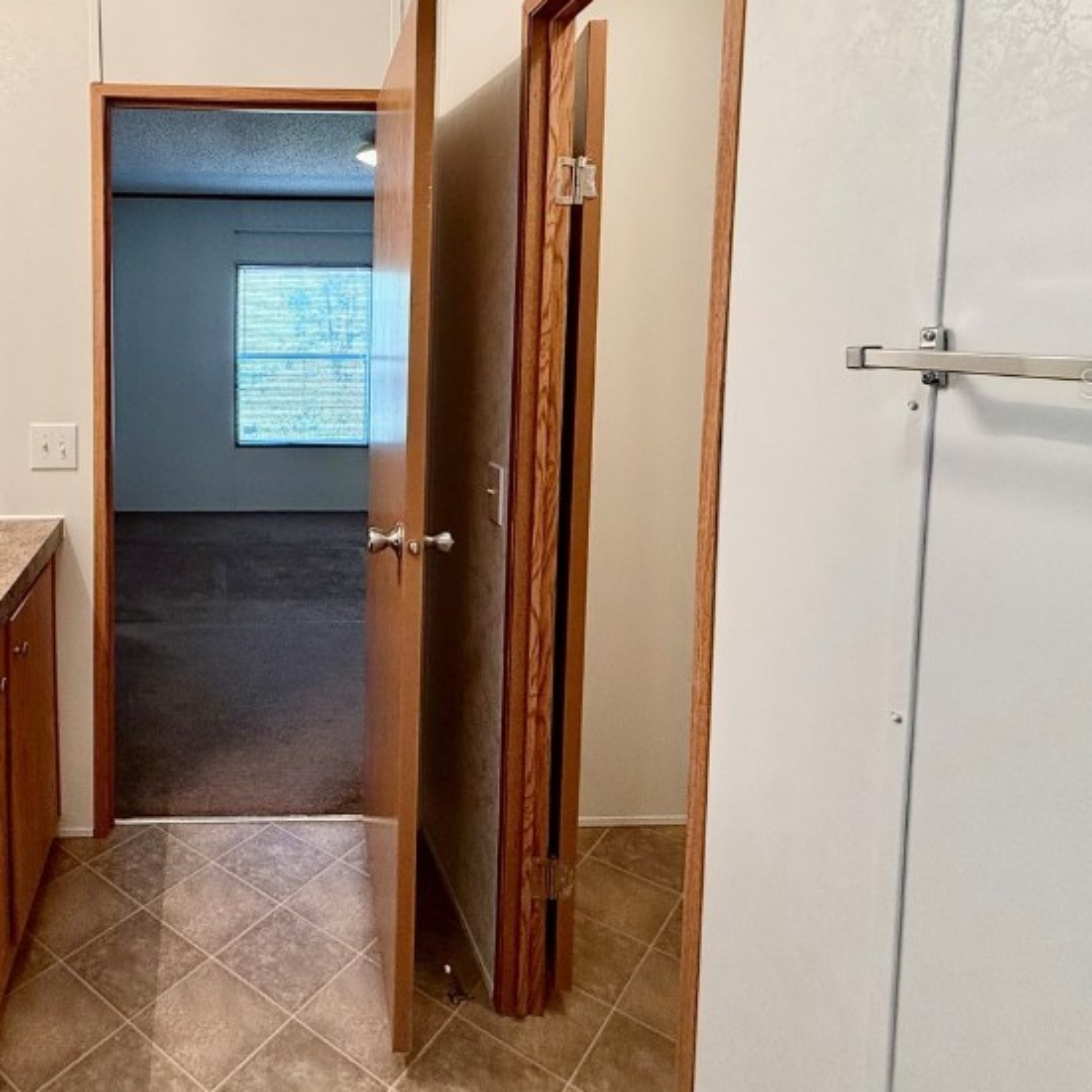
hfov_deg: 62.7
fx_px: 821
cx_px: 252
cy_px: 382
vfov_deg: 65.8
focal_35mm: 23
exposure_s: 1/120
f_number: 2.2
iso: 200
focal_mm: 2.22
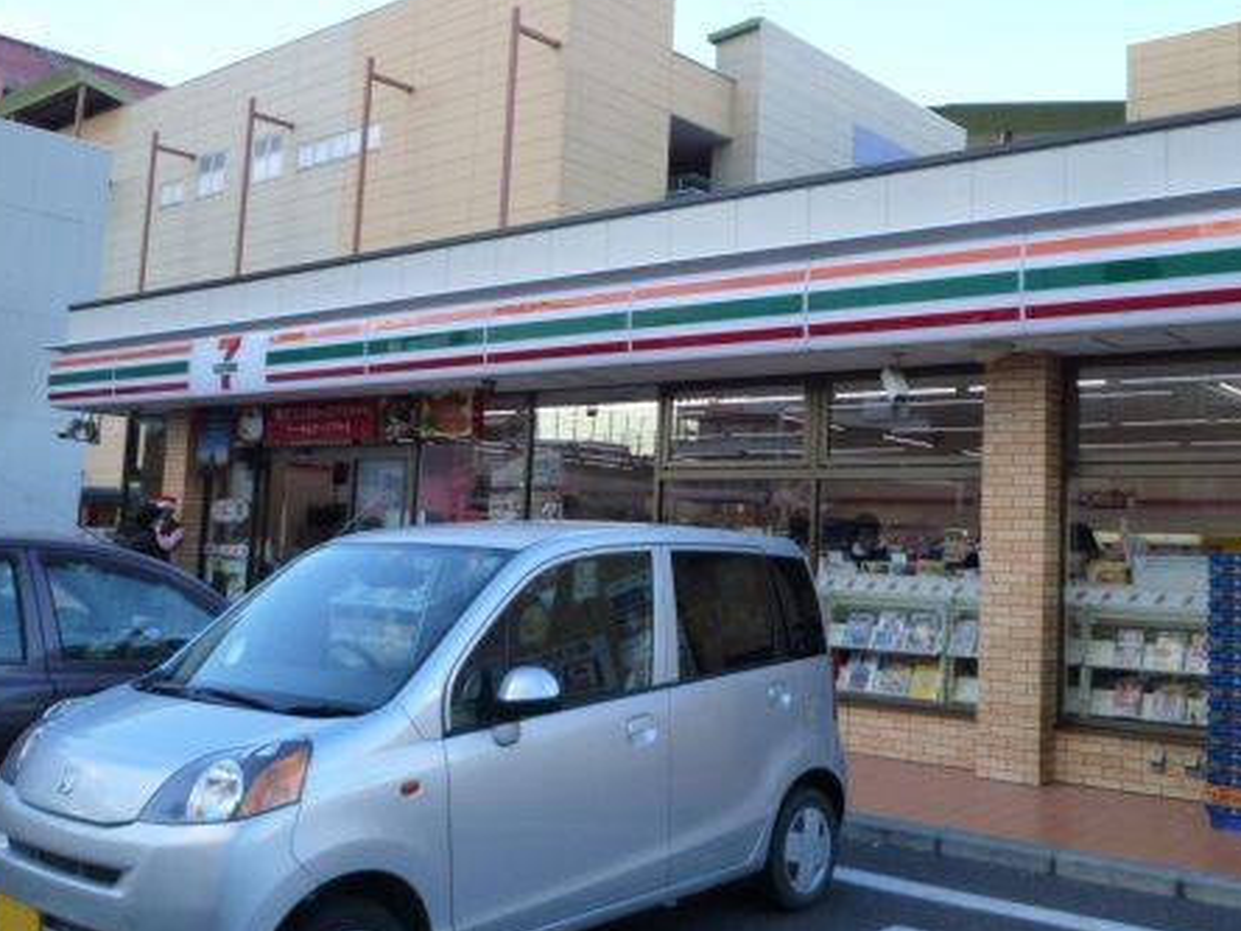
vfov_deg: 39.6
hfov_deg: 51.3
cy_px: 403
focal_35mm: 36
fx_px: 1291
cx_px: 676
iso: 125
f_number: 2.8
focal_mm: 4.5
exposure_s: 1/100
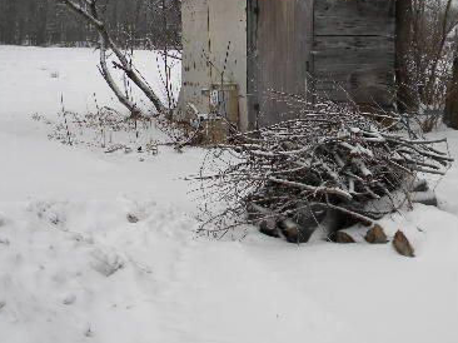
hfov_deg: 38.5
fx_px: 648
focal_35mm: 49
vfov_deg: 29.1
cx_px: 307
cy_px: 81
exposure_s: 1/272
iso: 80
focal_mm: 5
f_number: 3.5
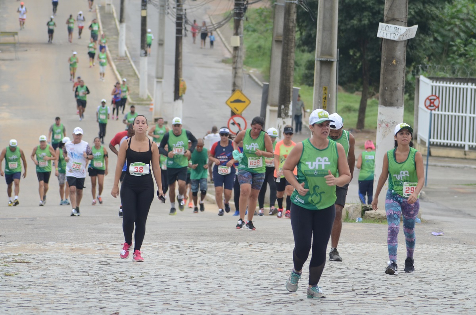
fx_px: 3957
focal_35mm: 300
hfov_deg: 6.9
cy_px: 158
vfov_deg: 4.6
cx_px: 238
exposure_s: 1/320
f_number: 8
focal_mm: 200
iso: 500
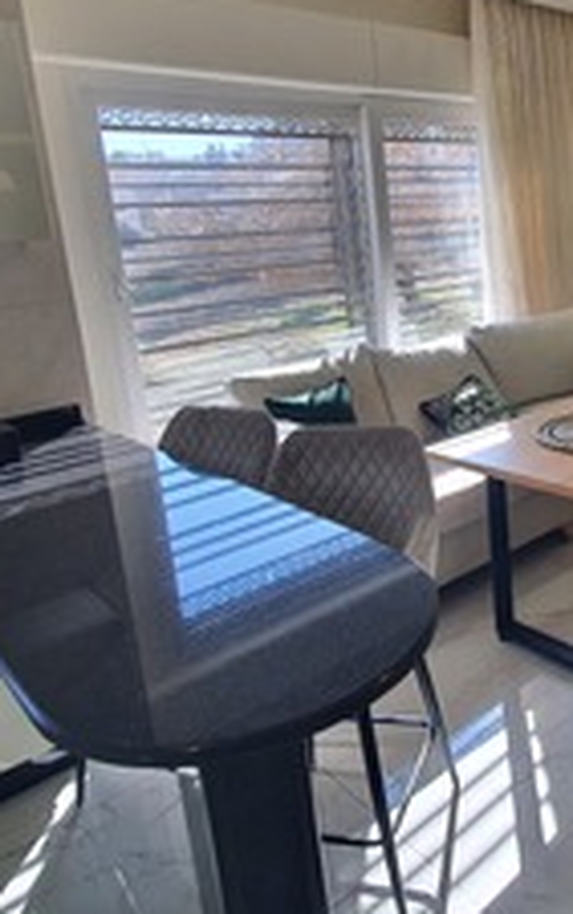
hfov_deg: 41.6
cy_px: 347
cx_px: 498
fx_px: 698
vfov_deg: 65.5
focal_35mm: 28
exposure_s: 1/126
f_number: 2.2
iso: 50
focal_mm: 1.8
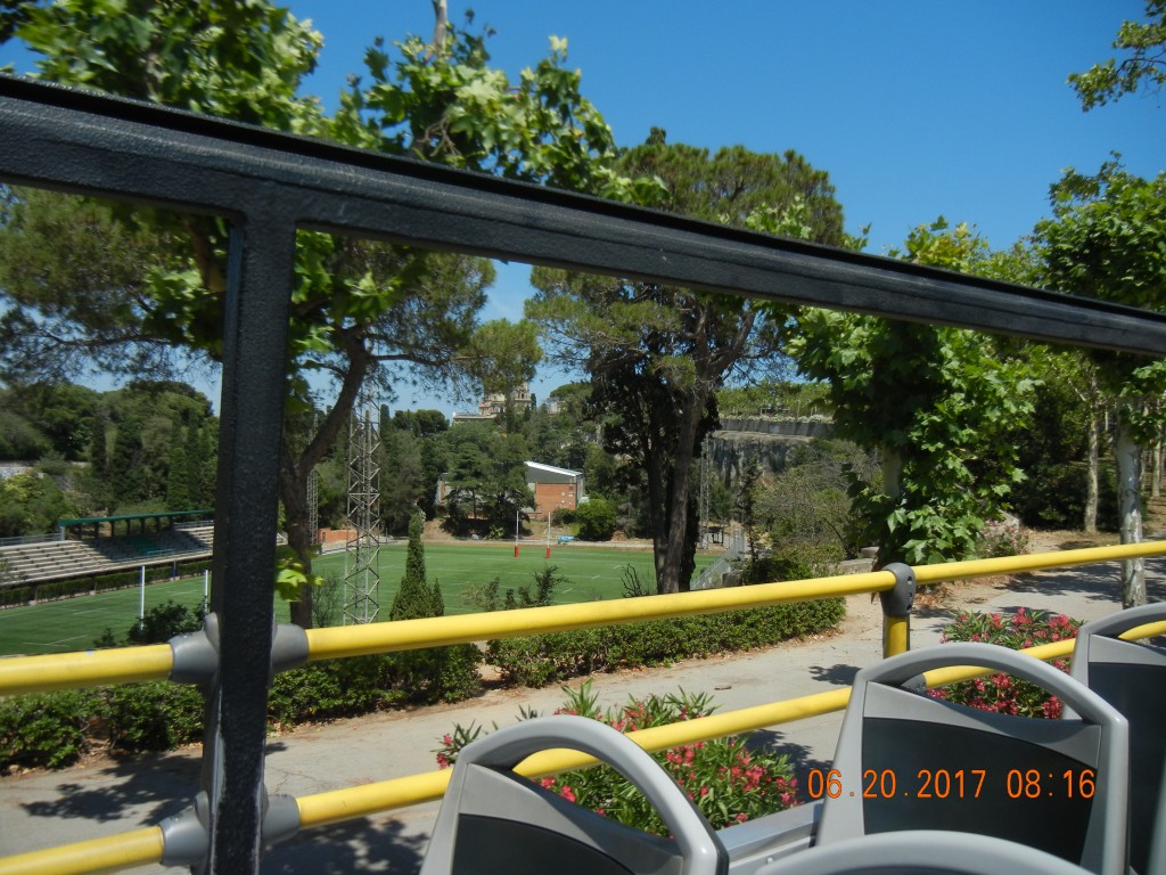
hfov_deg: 60.0
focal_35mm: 30
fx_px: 1011
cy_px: 438
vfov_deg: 46.8
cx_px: 583
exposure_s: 1/506
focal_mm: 5.4
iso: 160
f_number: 7
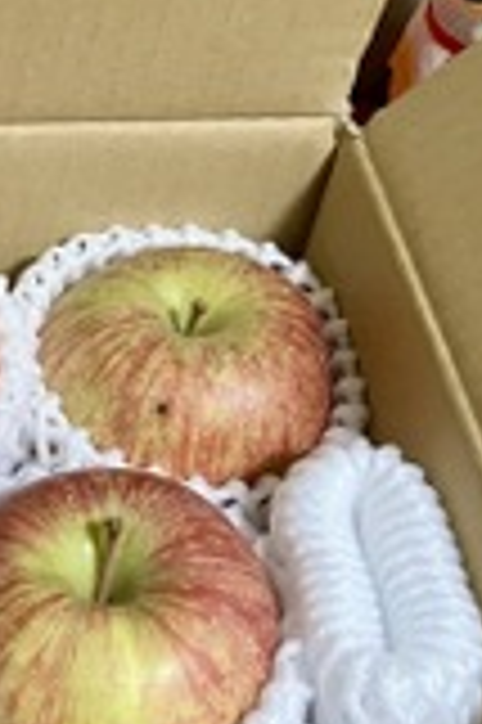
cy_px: 580
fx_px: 1751
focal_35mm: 87
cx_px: -297
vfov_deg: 23.1
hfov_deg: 14.4
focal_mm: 3.99
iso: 250
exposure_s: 1/33
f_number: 1.8
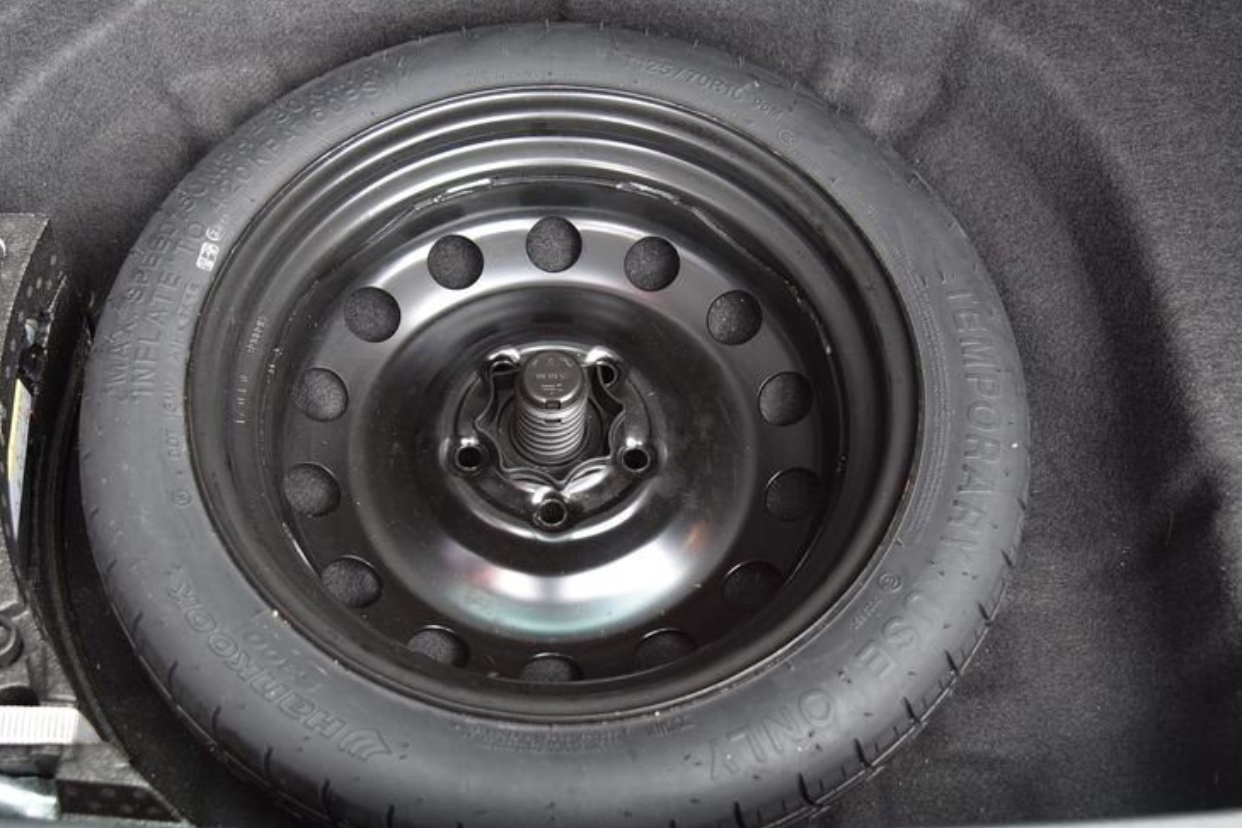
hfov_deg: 43.5
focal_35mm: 45
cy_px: 339
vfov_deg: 29.8
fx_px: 1552
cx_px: 537
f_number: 4
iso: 500
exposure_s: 1/50
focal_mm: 32
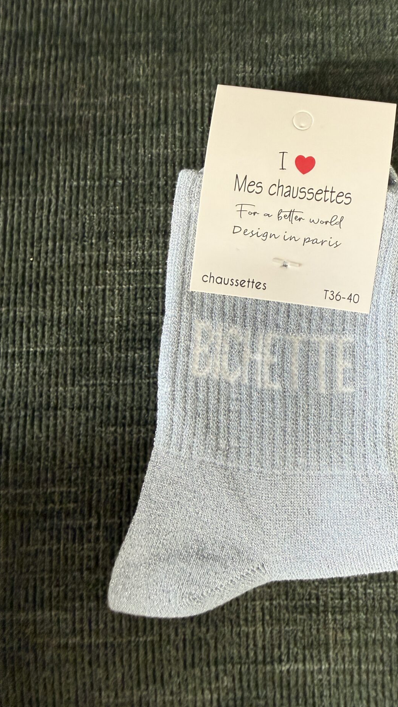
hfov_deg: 42.2
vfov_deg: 69.8
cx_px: 272
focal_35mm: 27
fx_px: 506
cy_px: 343
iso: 320
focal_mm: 2.22
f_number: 2.2
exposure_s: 1/99
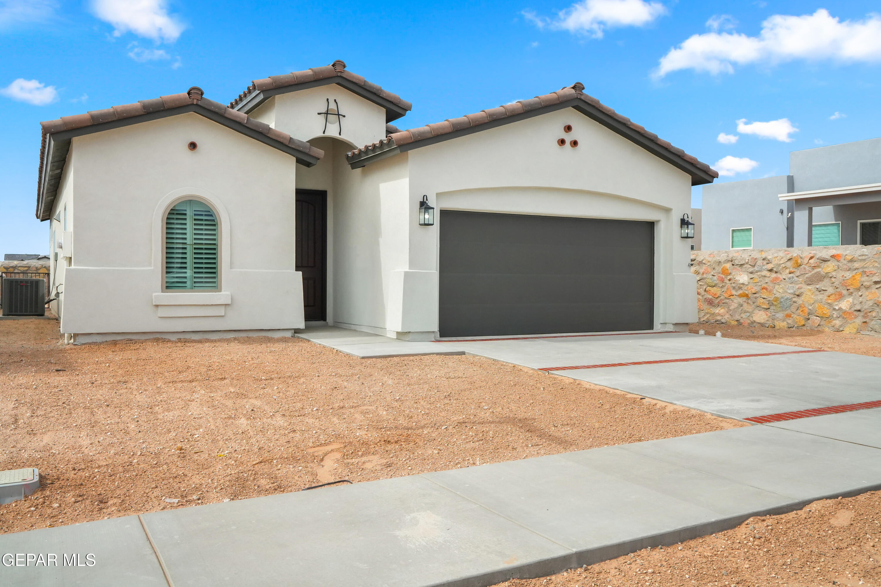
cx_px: 440
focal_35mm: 29
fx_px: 710
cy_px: 294
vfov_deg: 45.0
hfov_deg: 63.7
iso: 1250
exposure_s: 1/800
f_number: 10
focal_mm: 29
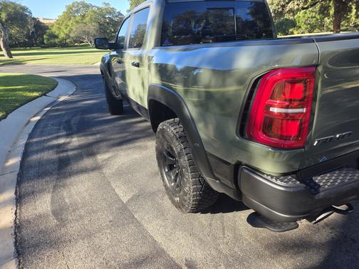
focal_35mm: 23
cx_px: 180
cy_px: 134
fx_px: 239
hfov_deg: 73.9
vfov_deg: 58.9
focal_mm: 6.25
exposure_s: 1/359
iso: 40
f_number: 1.7
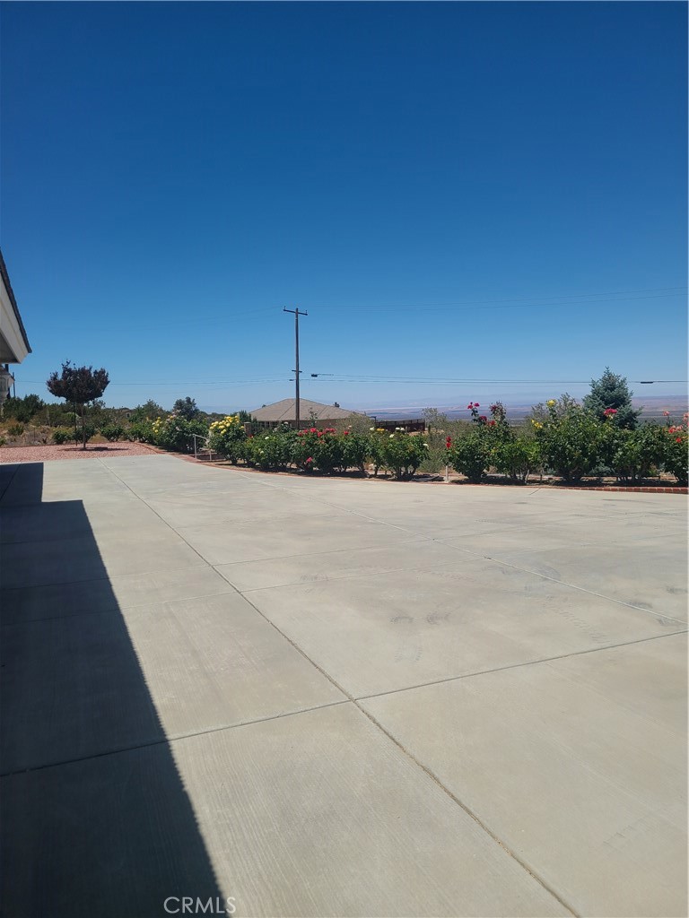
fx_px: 690
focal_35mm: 26
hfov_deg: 53.1
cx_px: 344
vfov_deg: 67.3
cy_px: 459
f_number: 1.8
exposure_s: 1/4756
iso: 40
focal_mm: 5.4
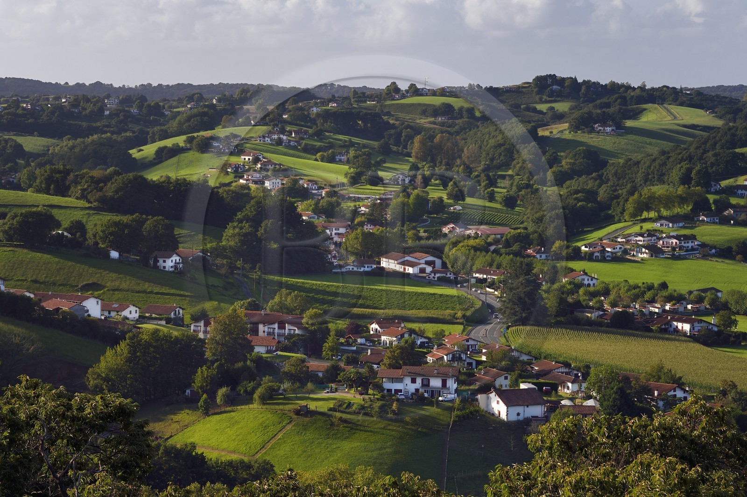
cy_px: 248
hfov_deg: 18.6
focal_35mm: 110
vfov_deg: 12.4
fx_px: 2281
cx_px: 374
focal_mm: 110
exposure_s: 1/250
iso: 200
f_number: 10
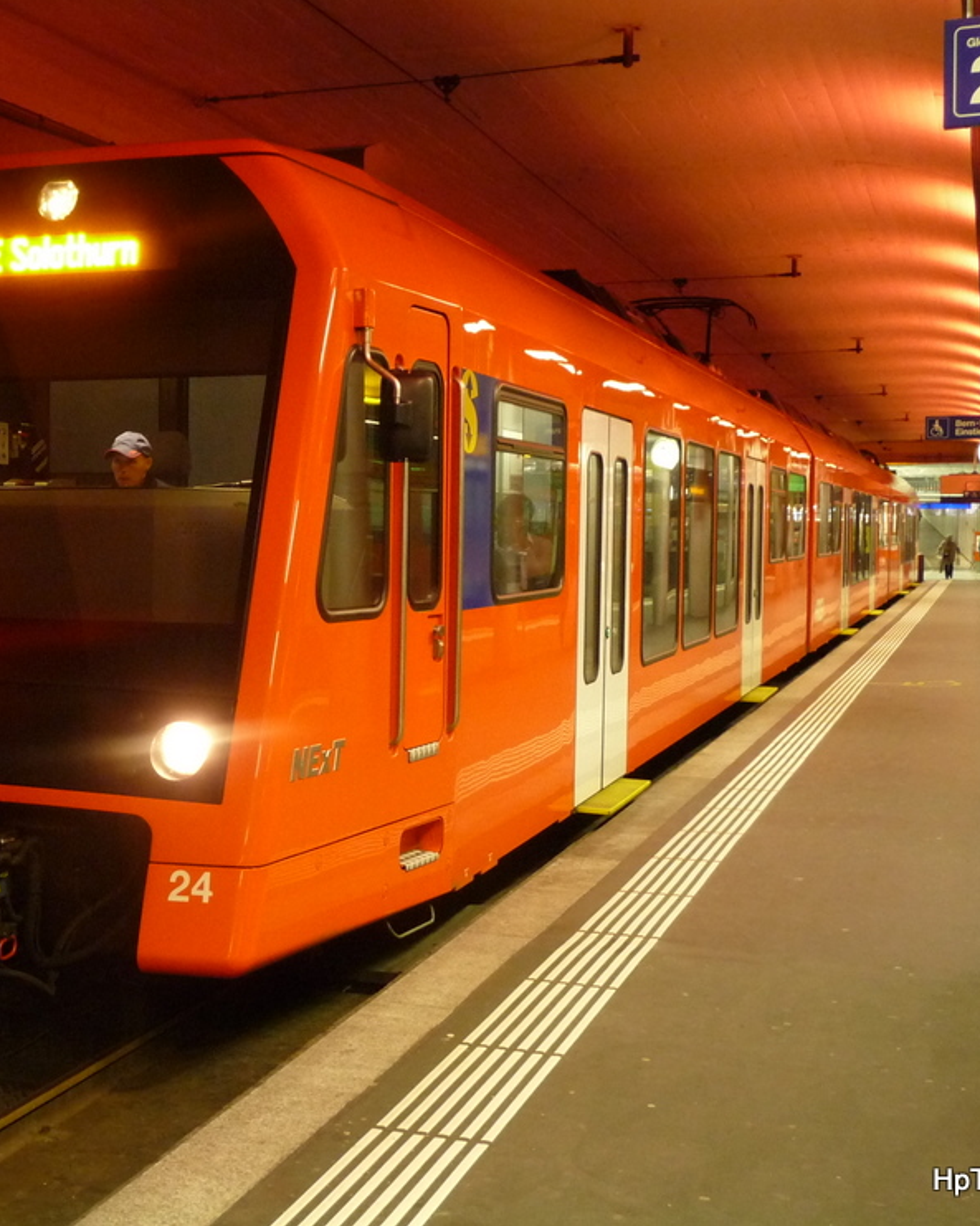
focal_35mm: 50
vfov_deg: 37.4
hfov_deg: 29.6
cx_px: 202
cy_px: 610
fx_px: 1814
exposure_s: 1/8
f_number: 3.8
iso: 400
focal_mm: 6.3
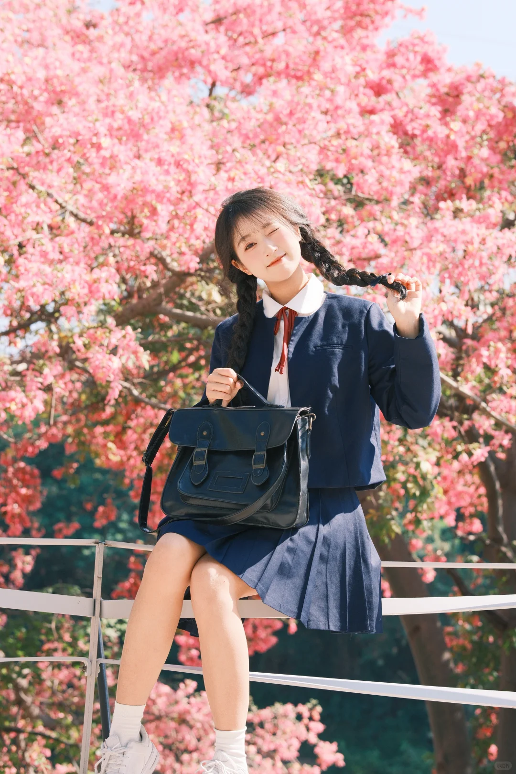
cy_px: 387
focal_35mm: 84
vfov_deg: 24.2
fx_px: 1806
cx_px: 258
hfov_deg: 16.3
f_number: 4.5
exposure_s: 1/800
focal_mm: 56
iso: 500
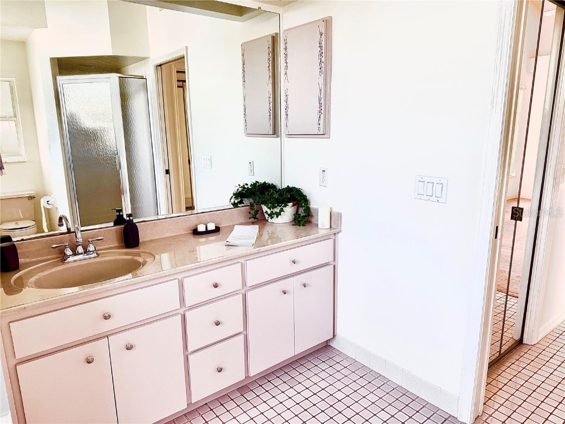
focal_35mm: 24
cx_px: 282
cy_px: 212
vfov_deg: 56.8
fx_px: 392
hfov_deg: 71.6
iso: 100
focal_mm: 6.76
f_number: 1.78
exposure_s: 1/208
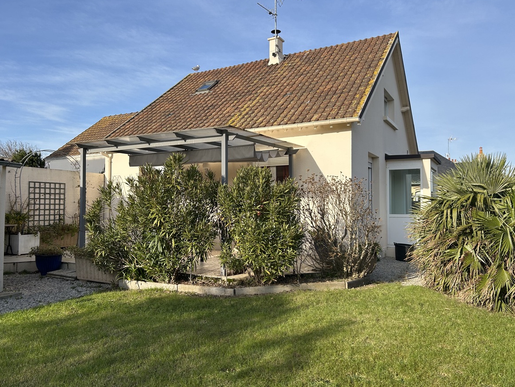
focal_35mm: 27
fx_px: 402
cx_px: 259
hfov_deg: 65.3
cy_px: 195
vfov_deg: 51.4
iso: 50
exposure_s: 1/2695
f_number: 1.5
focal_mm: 5.7
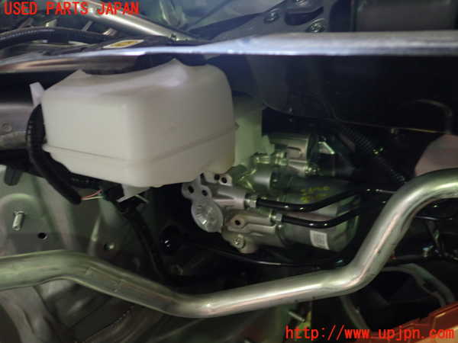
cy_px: 172
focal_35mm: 30
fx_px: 397
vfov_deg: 46.8
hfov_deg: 60.0
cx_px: 229
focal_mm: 5.4
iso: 320
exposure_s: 1/30
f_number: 2.3
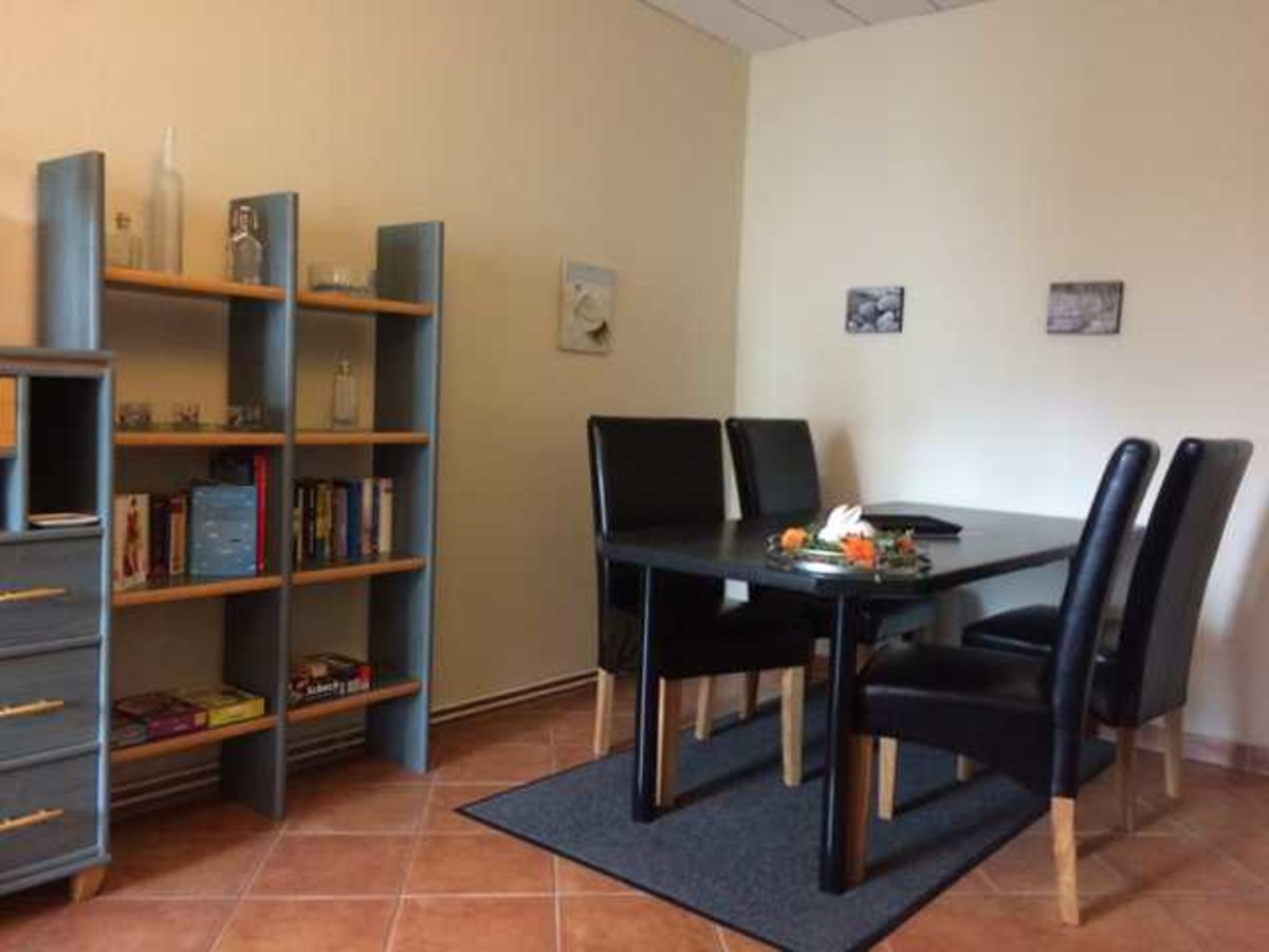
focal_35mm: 29
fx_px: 1063
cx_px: 634
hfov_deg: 61.7
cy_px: 476
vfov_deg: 48.2
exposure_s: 1/17
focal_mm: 4.15
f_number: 2.2
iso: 320
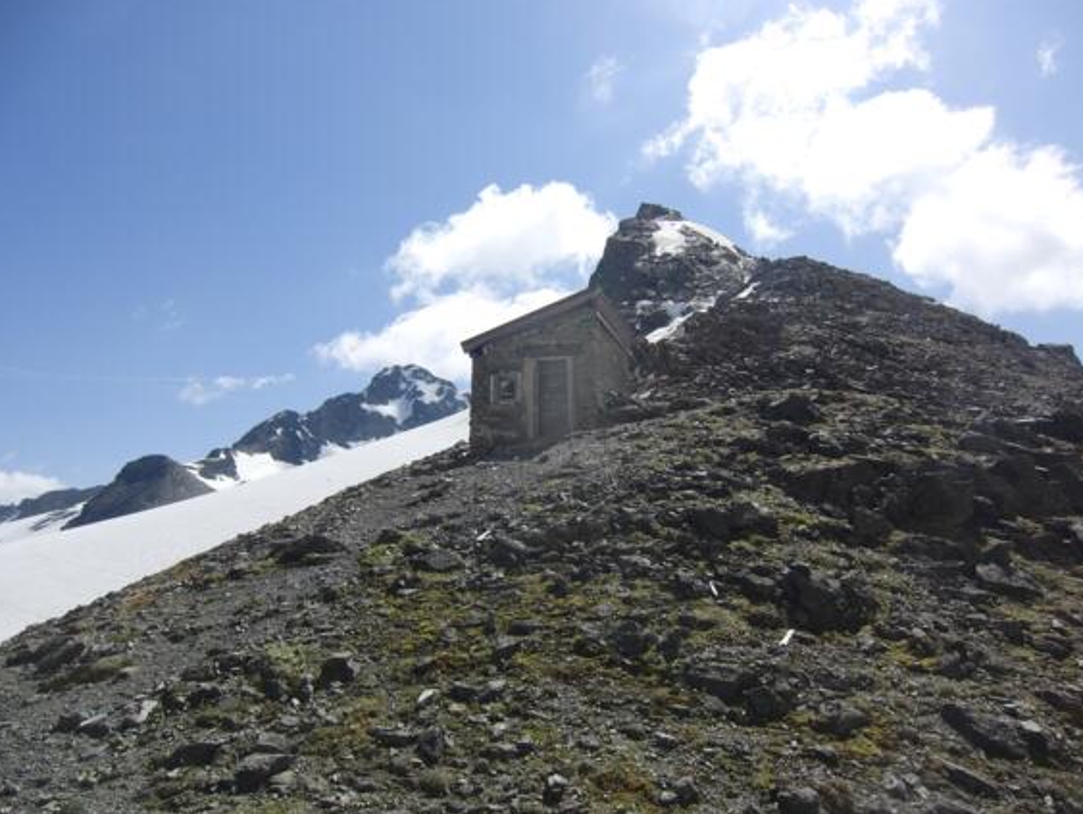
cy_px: 412
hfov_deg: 69.3
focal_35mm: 25
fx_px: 783
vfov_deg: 54.9
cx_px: 553
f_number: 7.5
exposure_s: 1/320
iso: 100
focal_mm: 4.3
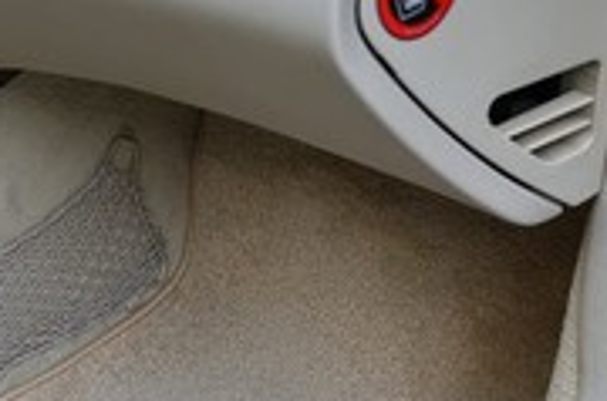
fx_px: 1059
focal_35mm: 63
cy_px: 465
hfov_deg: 31.9
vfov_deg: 20.3
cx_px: 260
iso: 400
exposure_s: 1/80
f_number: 4.5
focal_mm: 18
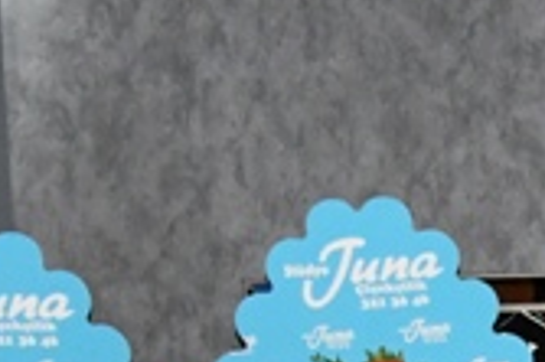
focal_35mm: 166
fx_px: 2511
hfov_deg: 11.5
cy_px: 1079
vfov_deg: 7.3
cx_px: 966
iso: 6400
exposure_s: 1/160
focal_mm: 24
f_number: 13
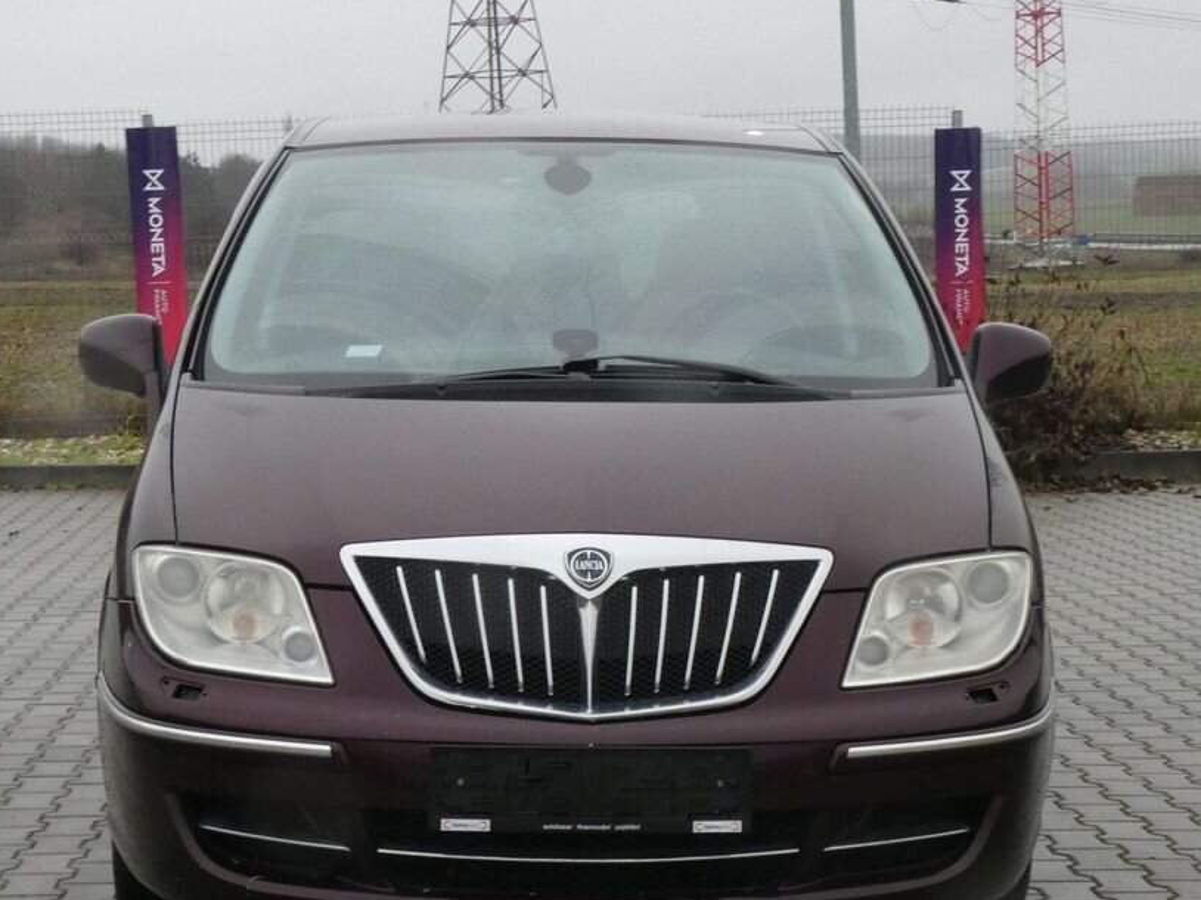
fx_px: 2532
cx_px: 553
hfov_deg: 26.7
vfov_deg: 20.1
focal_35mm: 73
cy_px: 528
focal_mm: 10.4
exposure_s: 1/80
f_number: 5.6
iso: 400
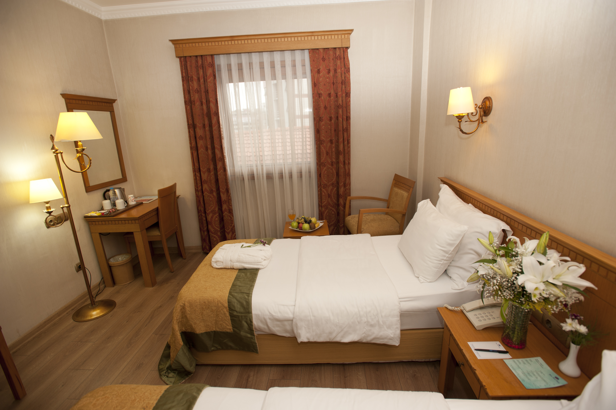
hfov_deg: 93.3
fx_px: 291
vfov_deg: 70.4
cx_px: 308
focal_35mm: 17
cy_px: 205
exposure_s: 1/60
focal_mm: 17
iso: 320
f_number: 5.6
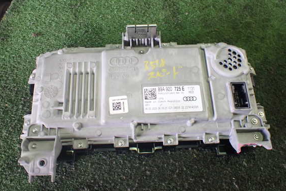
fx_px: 262
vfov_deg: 40.0
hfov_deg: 57.2
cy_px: 91
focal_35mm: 33
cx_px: 141
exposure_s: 1/125
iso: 800
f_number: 2.3
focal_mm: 5.4
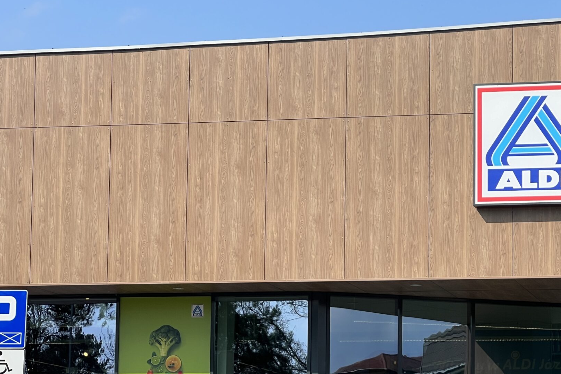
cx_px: 373
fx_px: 1964
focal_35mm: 126
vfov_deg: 10.8
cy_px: 302
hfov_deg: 16.2
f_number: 2.8
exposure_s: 1/608
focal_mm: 9
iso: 32
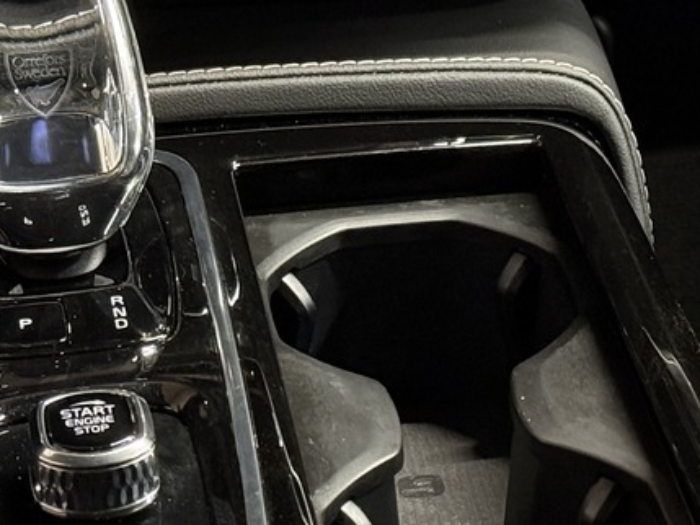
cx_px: 307
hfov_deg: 12.3
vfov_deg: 9.2
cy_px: 218
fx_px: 3257
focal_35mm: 161
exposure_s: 1/30
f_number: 1.78
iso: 640
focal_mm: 6.76
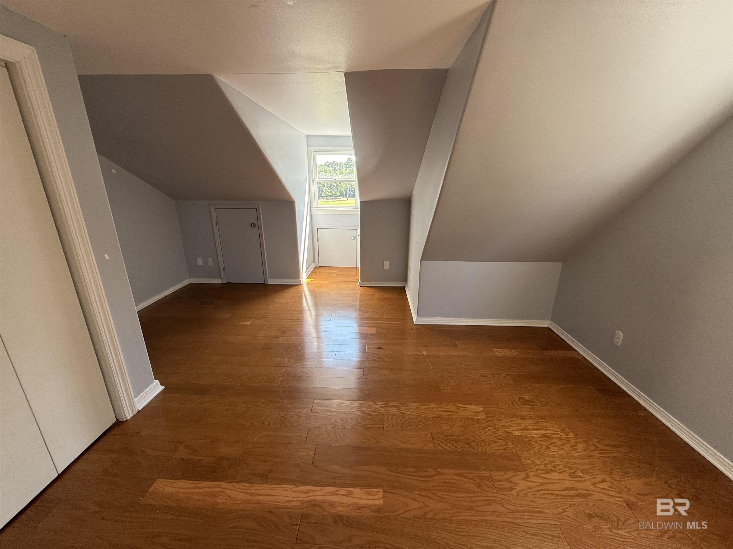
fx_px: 296
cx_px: 366
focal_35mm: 14
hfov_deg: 102.1
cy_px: 274
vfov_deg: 85.7
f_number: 2.2
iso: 80
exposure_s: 1/99
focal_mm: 2.22
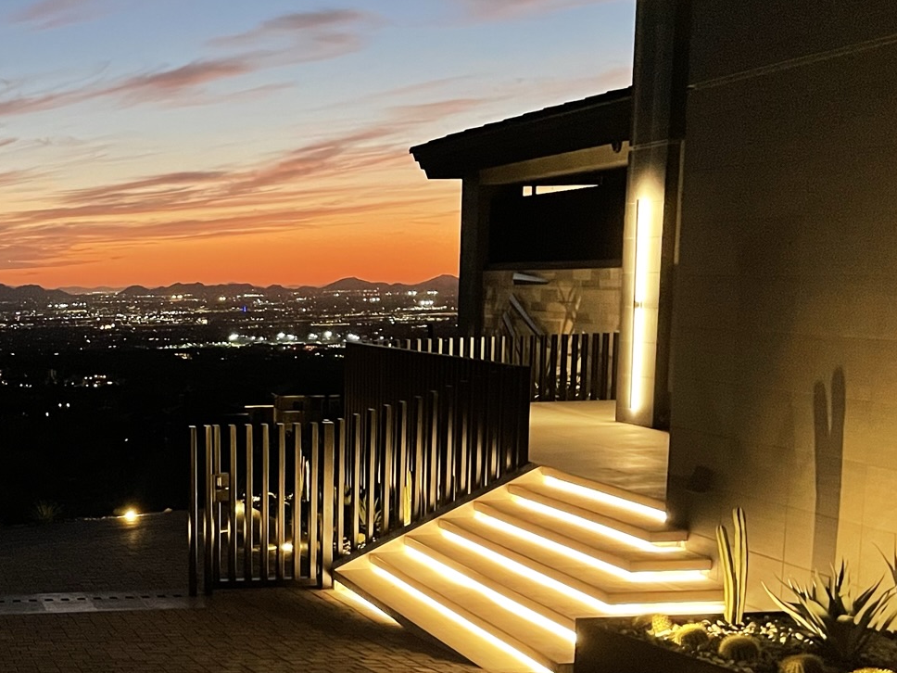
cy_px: 489
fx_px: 1425
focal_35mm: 55
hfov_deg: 32.6
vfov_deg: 26.3
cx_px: 38
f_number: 1.6
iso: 800
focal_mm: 4.2
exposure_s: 1/30
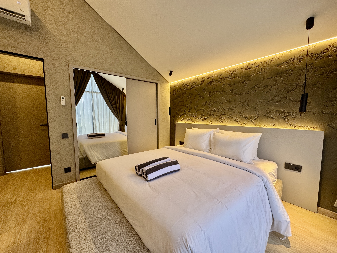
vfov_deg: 85.7
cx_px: 168
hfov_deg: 102.1
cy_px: 126
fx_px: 136
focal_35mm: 14
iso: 160
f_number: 2.2
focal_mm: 2.22
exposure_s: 1/99
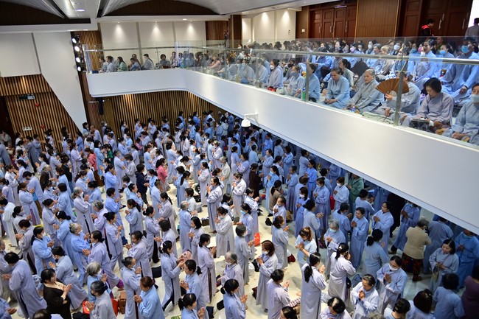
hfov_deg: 73.8
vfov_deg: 53.1
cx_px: 240
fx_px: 319
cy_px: 160
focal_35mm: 24
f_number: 4
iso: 1250
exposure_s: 1/160
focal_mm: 24
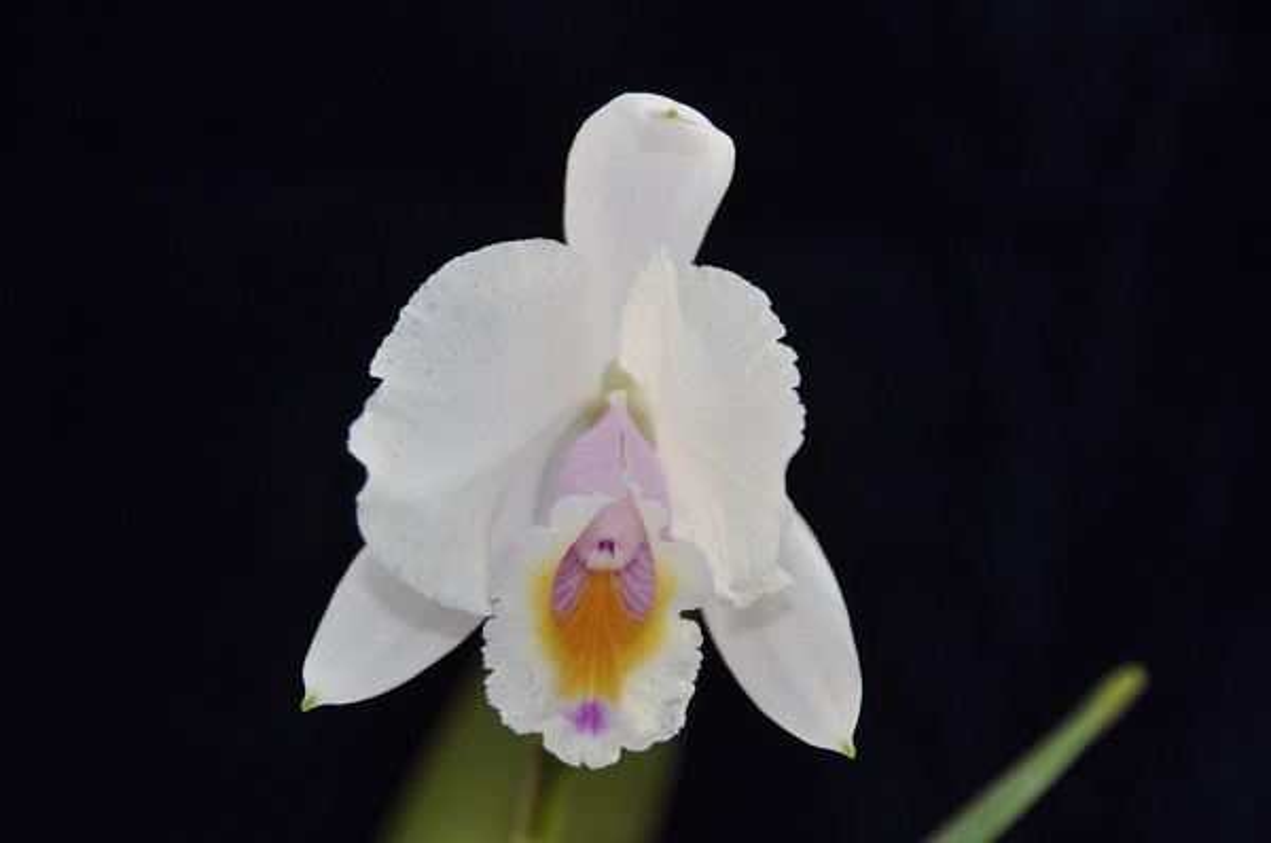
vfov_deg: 9.6
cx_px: 636
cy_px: 422
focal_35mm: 142
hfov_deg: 14.4
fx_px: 5023
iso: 200
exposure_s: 1/100
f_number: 5.6
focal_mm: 95
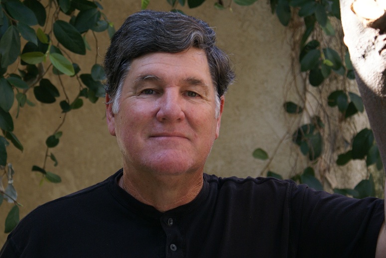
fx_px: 1127
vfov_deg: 13.1
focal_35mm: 105
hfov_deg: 19.4
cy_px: 129
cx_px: 193
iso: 160
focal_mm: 70
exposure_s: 1/125
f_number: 5.6
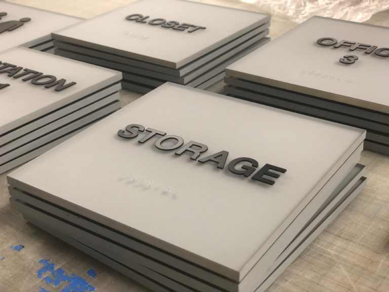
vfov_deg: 28.0
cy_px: 146
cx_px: 194
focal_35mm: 52
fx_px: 584
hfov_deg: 36.8
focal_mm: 6
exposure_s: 1/30
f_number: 2.4
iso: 100
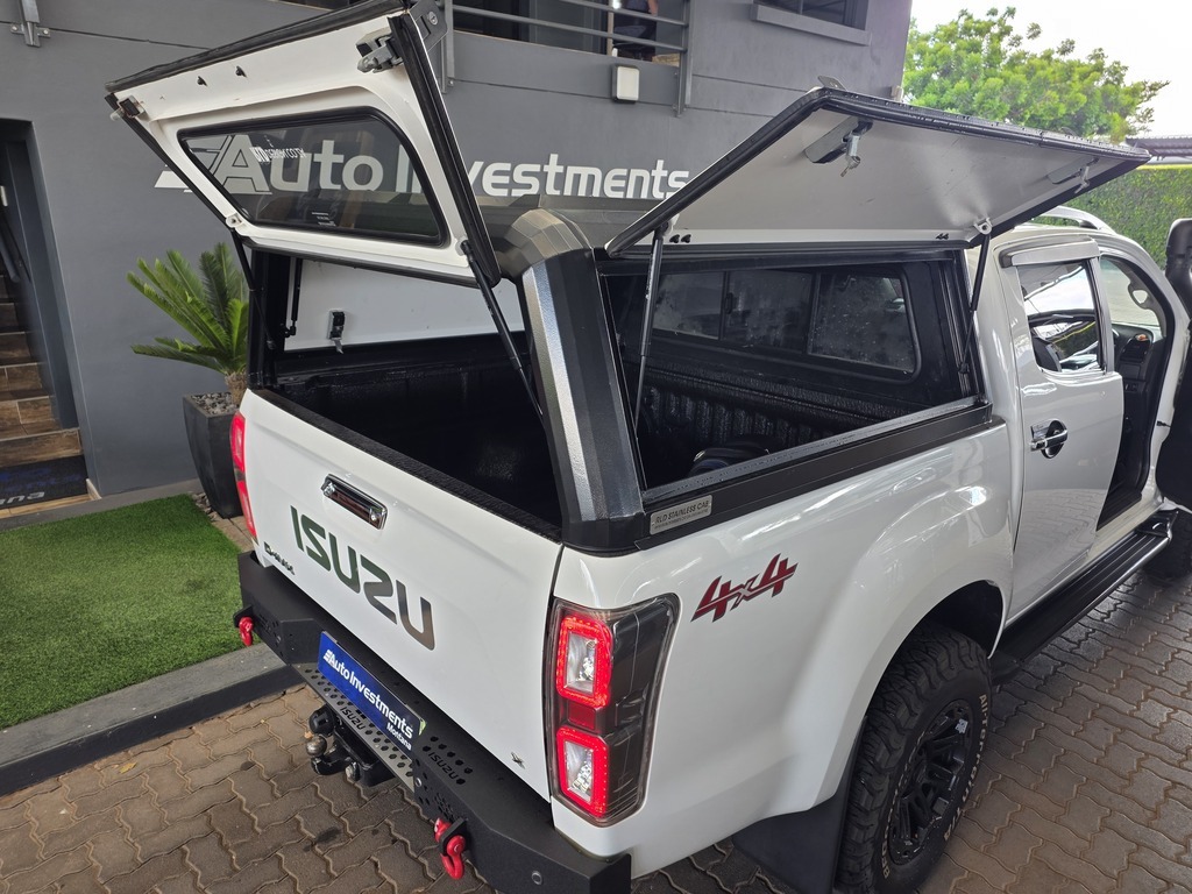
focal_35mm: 23
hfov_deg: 73.9
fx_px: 792
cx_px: 596
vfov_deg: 58.9
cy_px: 447
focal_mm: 6.25
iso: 64
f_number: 1.7
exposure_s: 1/180
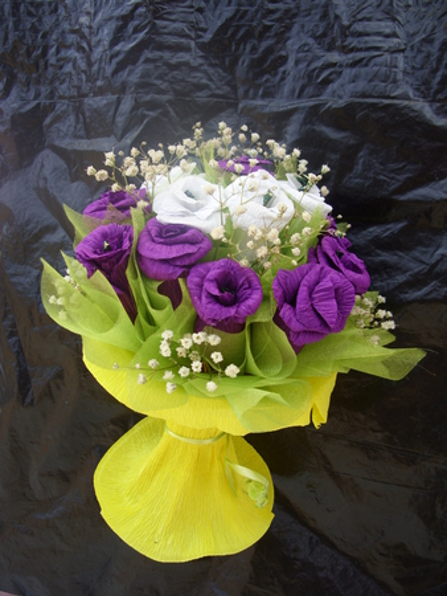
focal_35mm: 38
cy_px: 298
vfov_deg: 49.0
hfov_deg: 37.8
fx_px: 654
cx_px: 224
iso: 50
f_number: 2.8
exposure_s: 1/88
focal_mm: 6.3
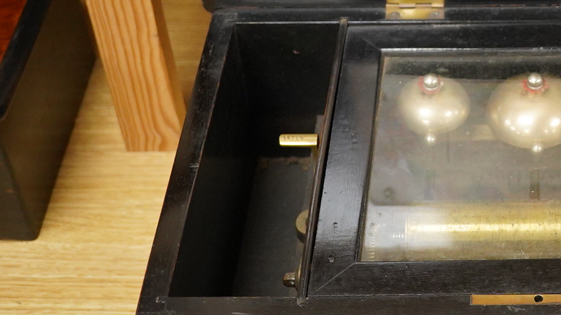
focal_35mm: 100
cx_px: 592
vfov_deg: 11.9
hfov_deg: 20.5
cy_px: -35
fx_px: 1488
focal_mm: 30
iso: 2500
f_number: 5.6
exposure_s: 1/200
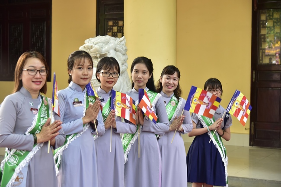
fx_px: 484
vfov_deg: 21.9
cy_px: 94
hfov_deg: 32.4
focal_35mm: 62
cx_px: 140
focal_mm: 62
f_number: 4
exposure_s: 1/40
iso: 800
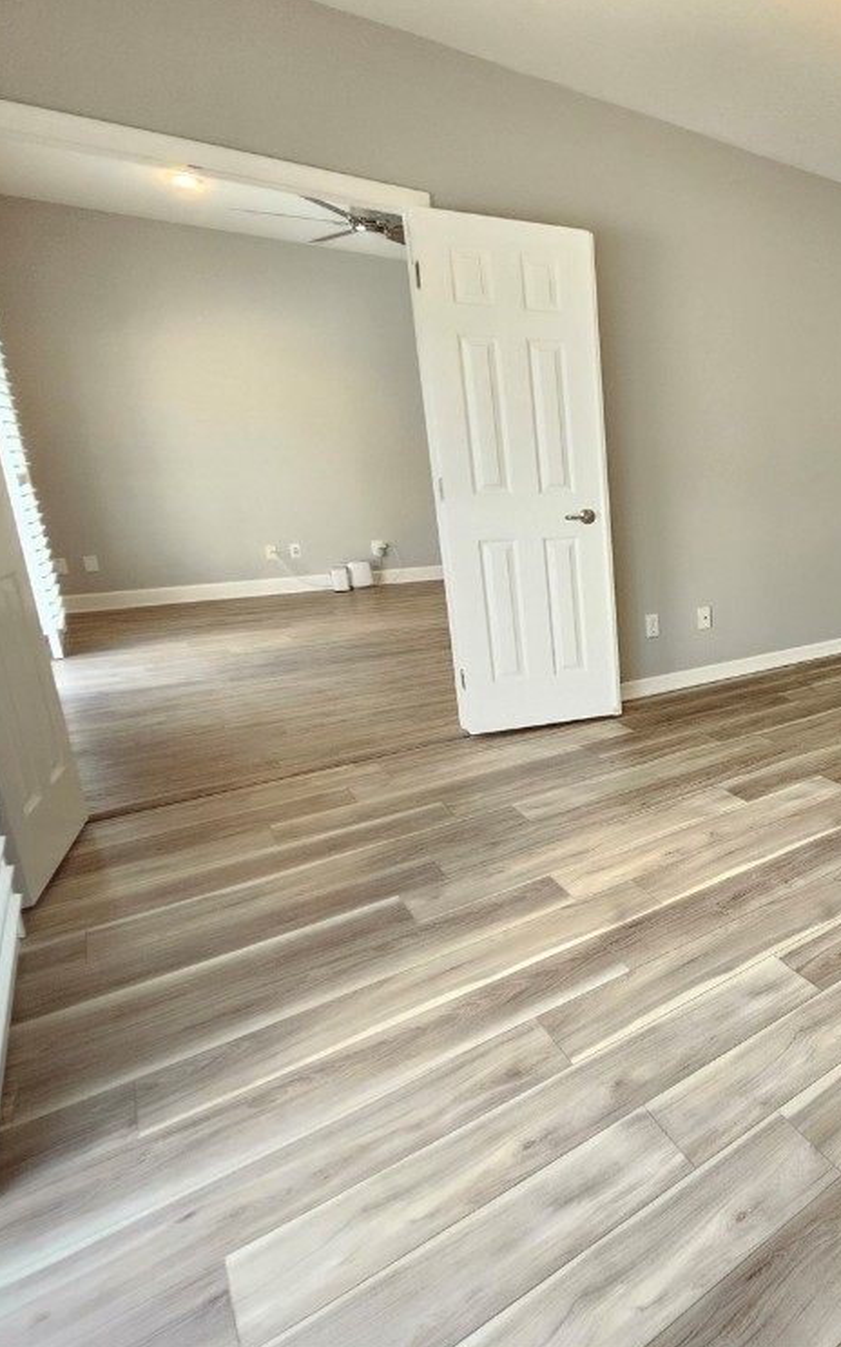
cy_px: 656
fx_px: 697
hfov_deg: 50.7
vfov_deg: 88.0
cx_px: 834
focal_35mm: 19
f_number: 2.2
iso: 400
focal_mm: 2.2
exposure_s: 1/60
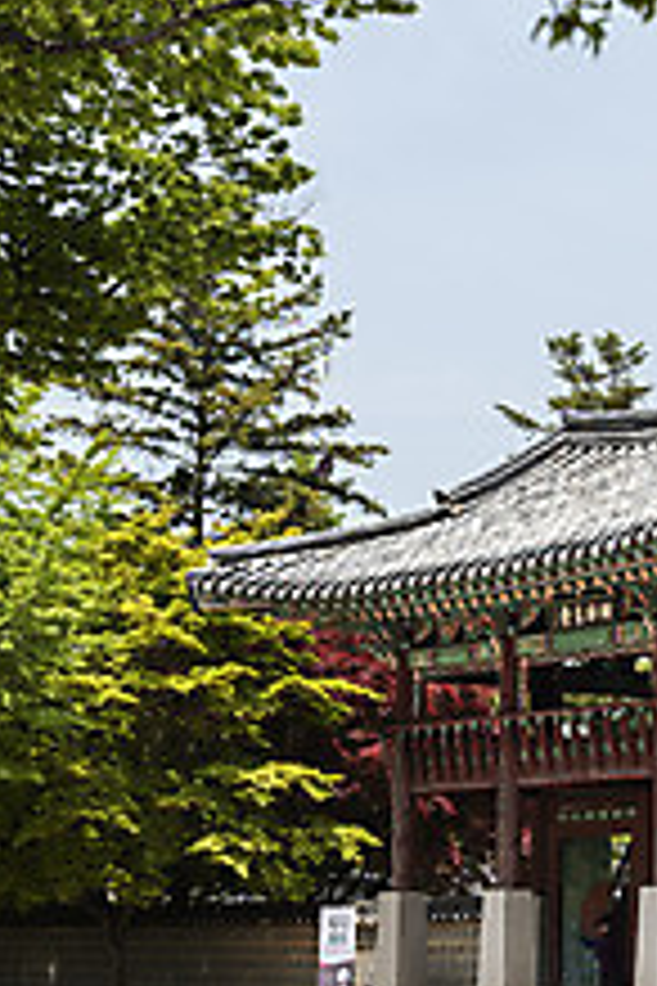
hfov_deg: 14.3
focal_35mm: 95
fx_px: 2600
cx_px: 596
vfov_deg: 21.4
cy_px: 396
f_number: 5.6
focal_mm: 52
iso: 100
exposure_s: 1/500
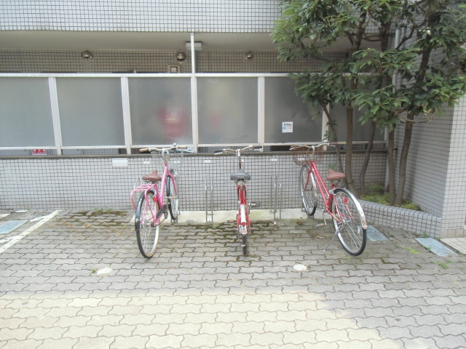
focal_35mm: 24
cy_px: 174
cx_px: 233
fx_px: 323
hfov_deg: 71.6
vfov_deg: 56.8
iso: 64
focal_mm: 4.24
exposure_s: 1/100
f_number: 3
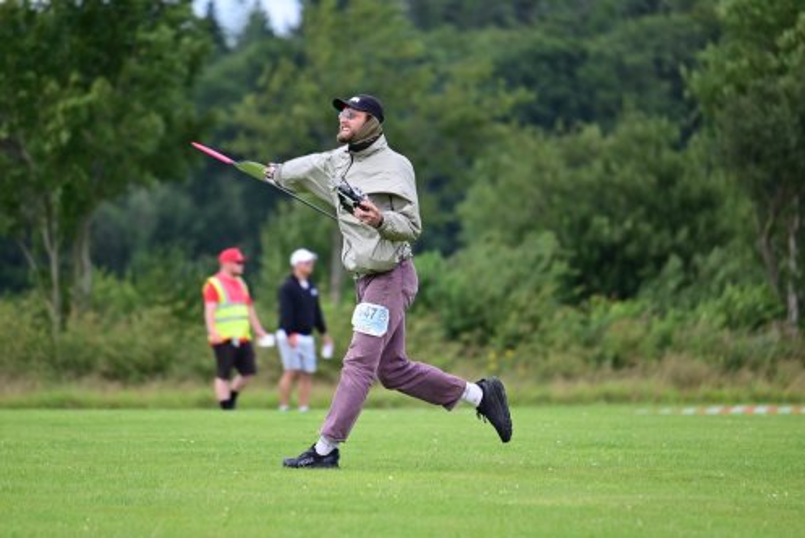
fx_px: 8949
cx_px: 402
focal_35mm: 400
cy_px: 269
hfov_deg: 5.2
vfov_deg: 3.4
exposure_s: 1/1250
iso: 1000
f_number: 6.3
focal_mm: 400
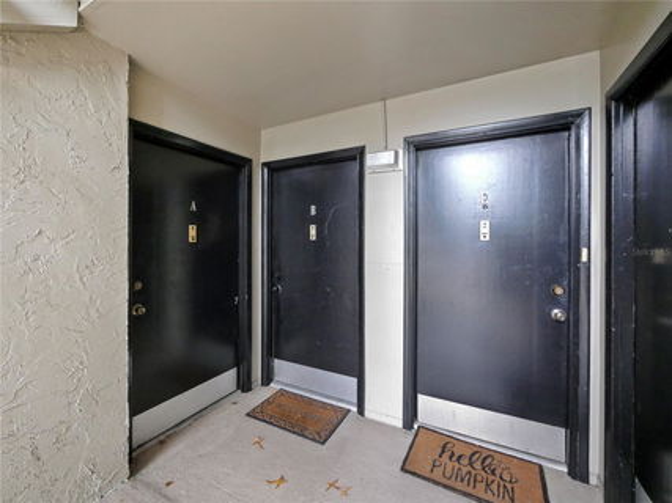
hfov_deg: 102.1
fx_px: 272
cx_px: 336
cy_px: 252
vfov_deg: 85.6
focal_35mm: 14
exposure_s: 1/60
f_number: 4
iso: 2000
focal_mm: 7
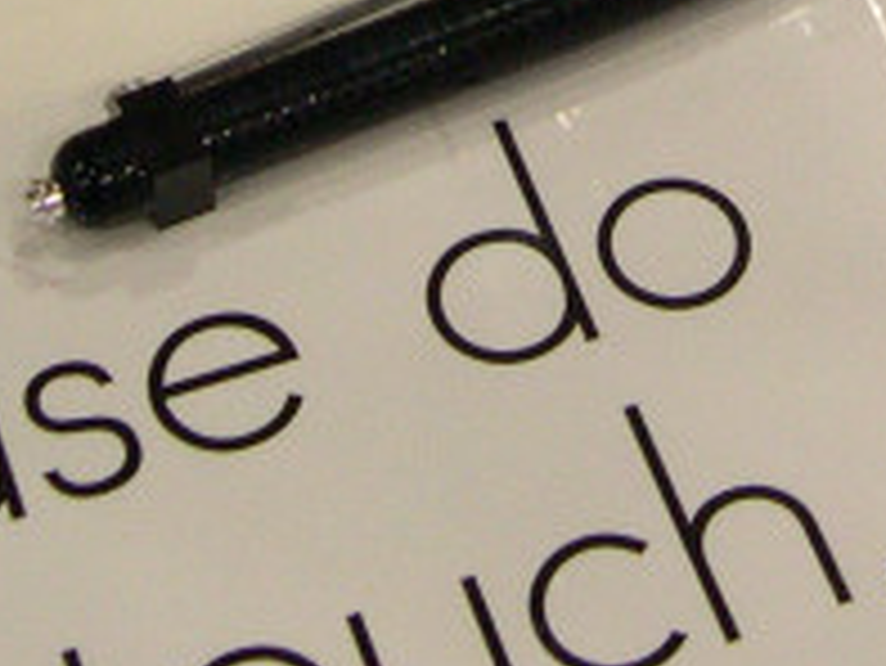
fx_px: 3944
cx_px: 697
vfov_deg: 9.4
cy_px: -342
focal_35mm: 154
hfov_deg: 12.8
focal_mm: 8
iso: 400
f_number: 2.8
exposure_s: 1/49.7
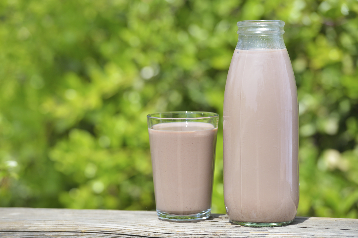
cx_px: 179
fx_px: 1989
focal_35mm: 200
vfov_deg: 6.9
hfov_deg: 10.3
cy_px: 119
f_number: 5.6
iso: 100
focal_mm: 200
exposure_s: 1/800
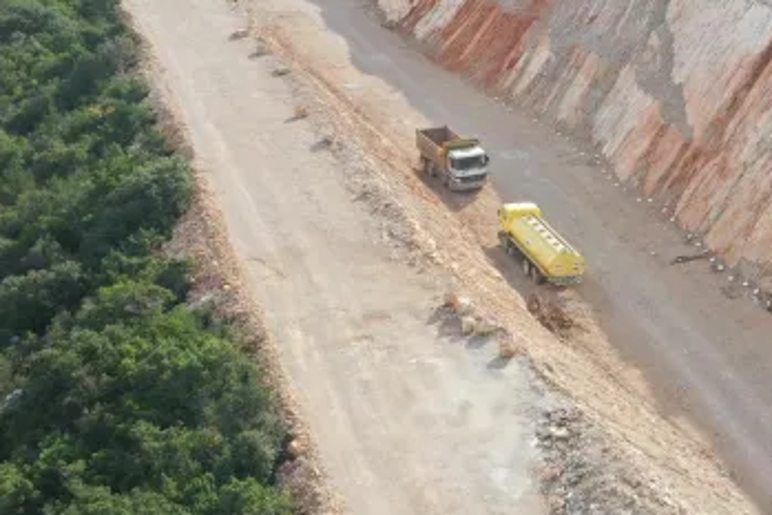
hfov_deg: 31.4
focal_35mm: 61
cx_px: 690
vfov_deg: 22.2
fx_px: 1309
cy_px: 189
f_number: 5
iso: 100
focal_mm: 10.26
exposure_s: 1/320
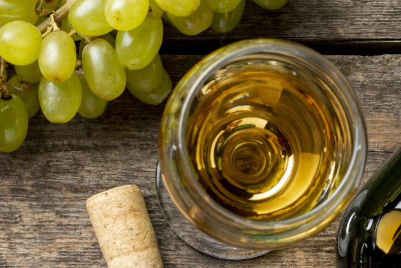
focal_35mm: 180
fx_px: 2006
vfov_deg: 7.5
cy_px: 435
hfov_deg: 11.4
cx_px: 60
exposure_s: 1/125
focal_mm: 50
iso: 100
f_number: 9
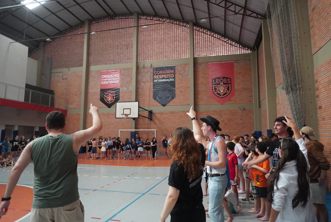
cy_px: 111
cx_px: 166
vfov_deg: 53.2
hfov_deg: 73.7
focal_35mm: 24
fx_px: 221
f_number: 3.5
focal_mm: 16
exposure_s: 1/160
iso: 4000
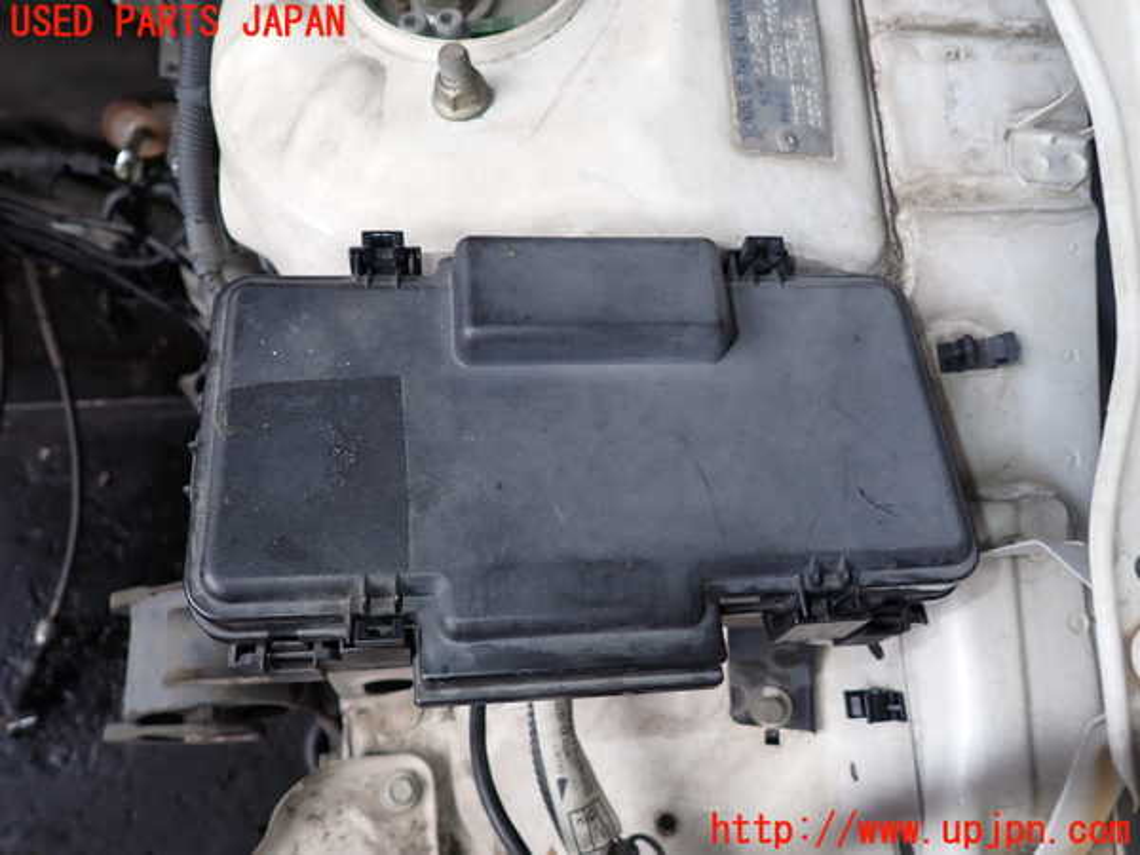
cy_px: 428
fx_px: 823
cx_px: 570
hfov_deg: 69.4
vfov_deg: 54.9
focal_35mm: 25
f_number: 5.6
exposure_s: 1/30
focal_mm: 4.5
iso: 100
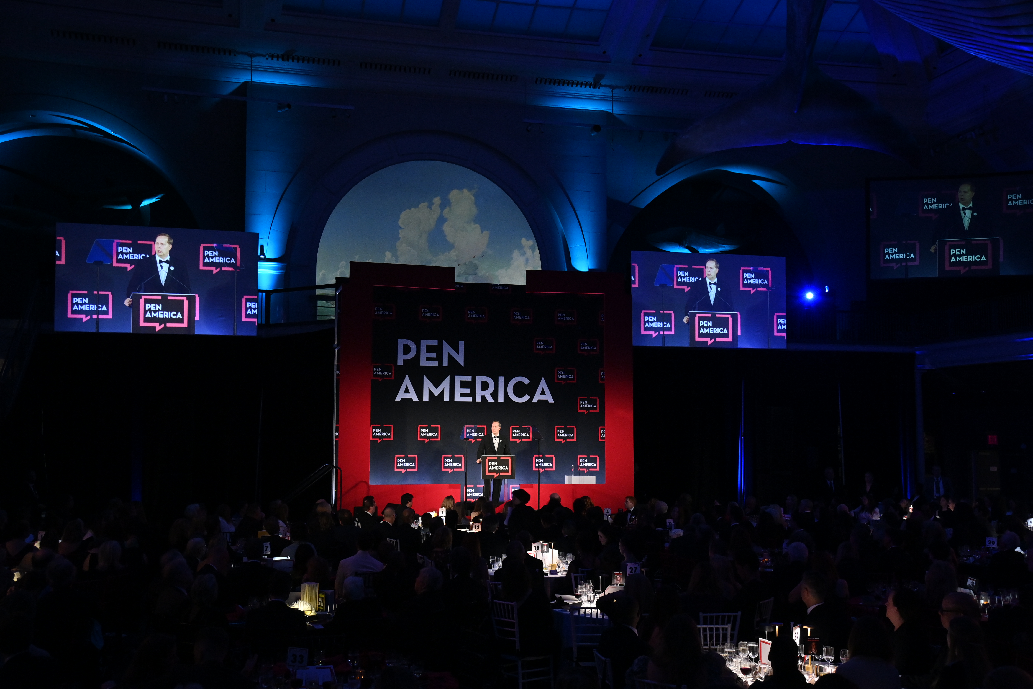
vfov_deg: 35.1
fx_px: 1090
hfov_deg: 50.7
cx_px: 516
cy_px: 344
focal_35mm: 38
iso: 2500
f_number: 5
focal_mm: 38
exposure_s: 1/80
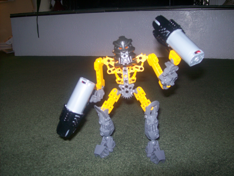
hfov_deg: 51.4
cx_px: 117
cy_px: 88
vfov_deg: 39.6
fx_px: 243
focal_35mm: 36
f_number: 2.7
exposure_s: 1/64
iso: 80
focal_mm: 6
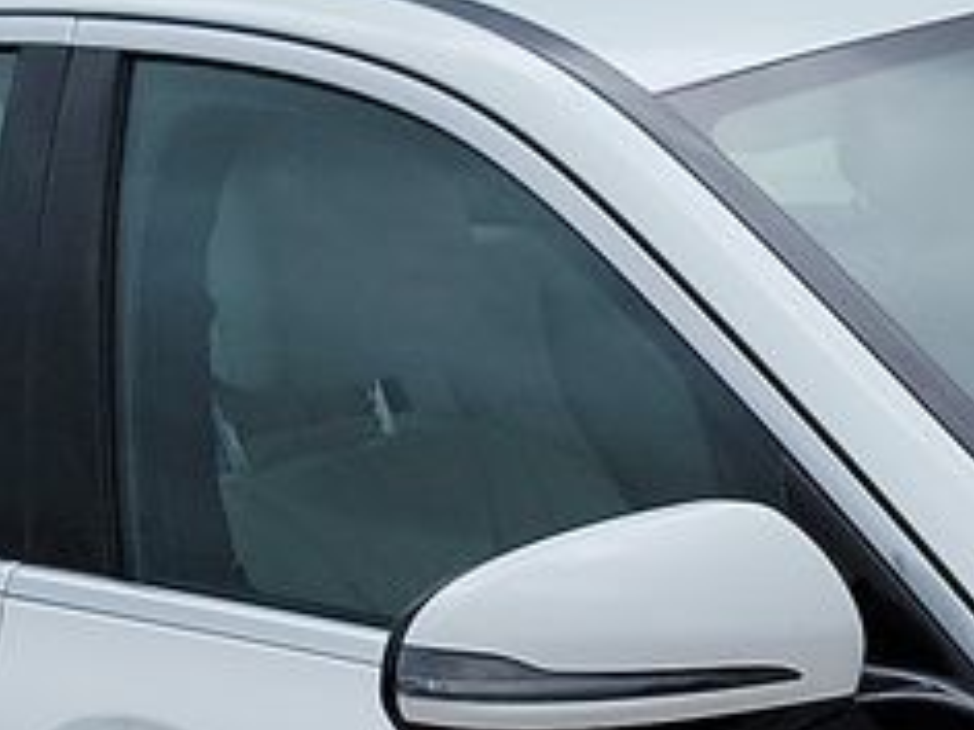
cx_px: 1775
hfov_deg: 11.3
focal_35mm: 163
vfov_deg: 8.9
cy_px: 1039
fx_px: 4586
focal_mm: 6.7
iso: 50
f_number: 1.8
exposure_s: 1/1261
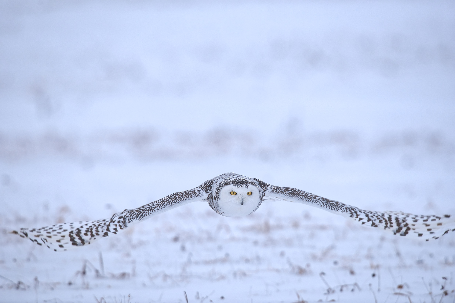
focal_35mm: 600
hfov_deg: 3.4
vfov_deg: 2.3
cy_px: 152
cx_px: 228
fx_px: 7584
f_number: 6.3
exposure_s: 1/1250
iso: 250
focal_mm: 600
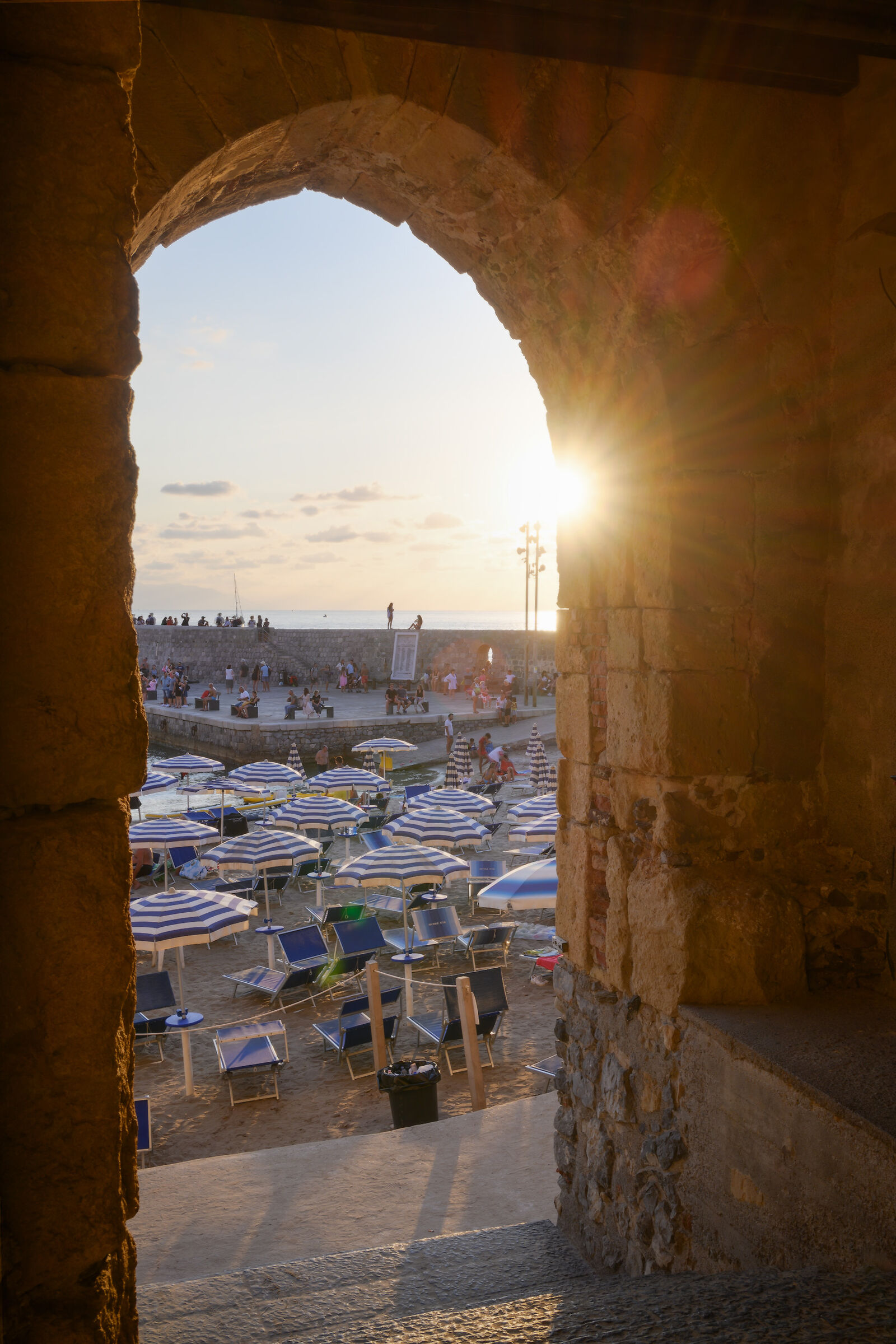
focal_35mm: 32
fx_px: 1204
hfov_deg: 40.8
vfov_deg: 58.3
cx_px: 448
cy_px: 672
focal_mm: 21.5
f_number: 11
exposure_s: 1/15
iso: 100
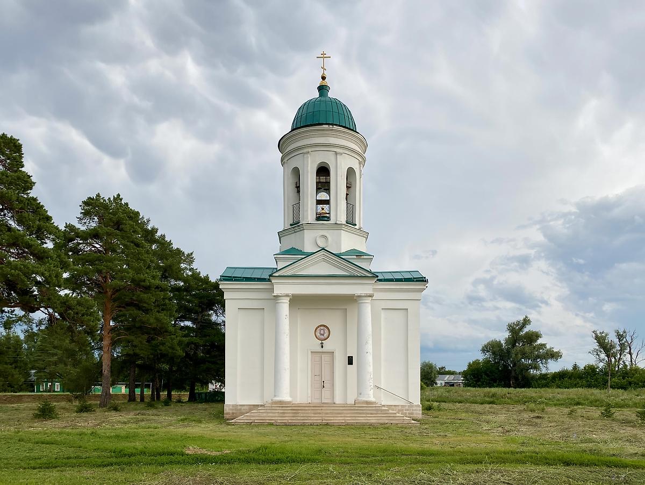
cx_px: 322
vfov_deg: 53.1
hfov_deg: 67.3
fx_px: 485
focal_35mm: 26
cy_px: 242
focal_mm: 4.25
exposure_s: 1/508
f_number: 1.8
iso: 32
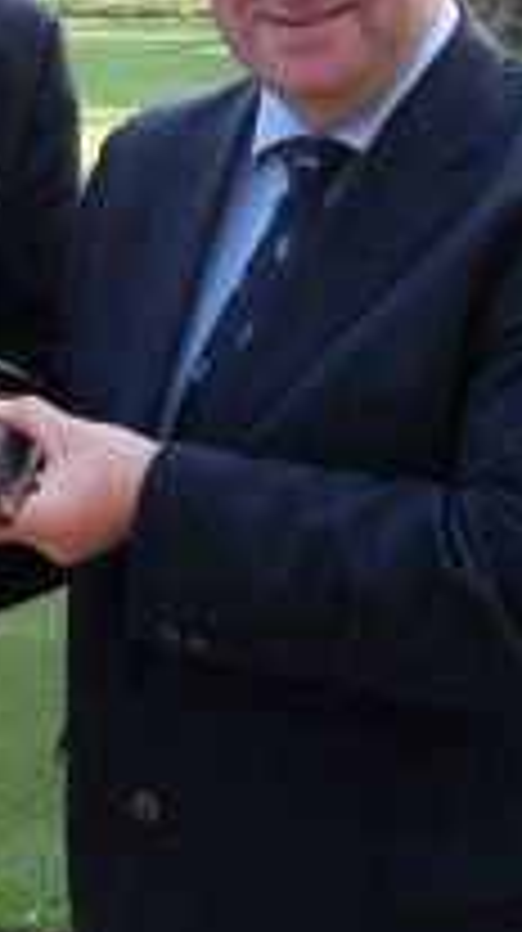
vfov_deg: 29.4
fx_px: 1727
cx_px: 135
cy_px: 173
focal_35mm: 70
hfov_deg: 17.1
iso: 80
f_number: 3.5
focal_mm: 4.9
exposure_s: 1/90
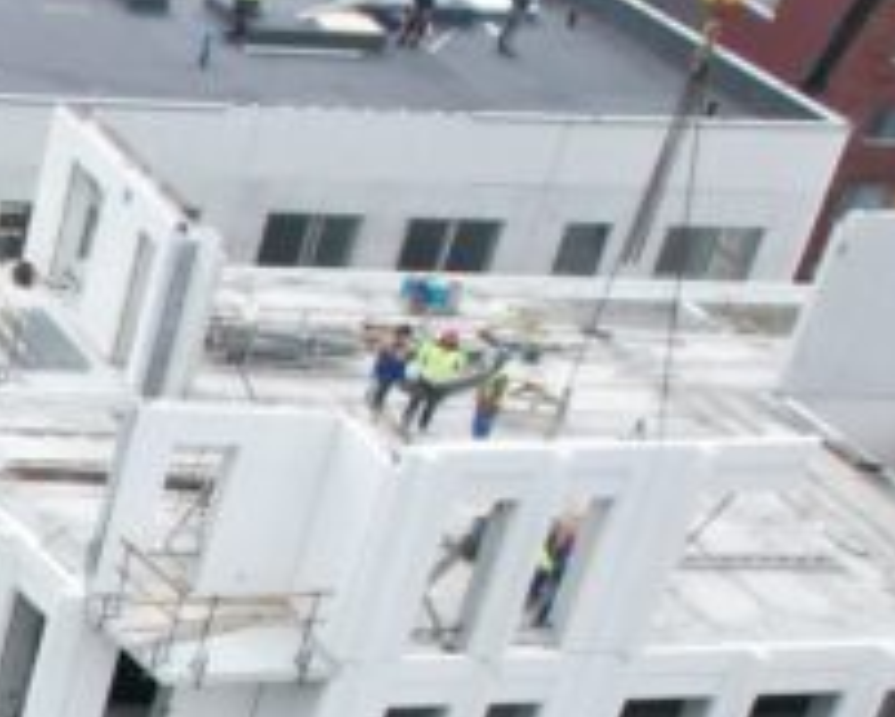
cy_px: 902
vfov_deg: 14.2
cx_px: -1095
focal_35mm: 105
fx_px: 2783
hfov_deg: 14.1
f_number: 2.8
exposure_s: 1/725
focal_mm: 8.38
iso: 120
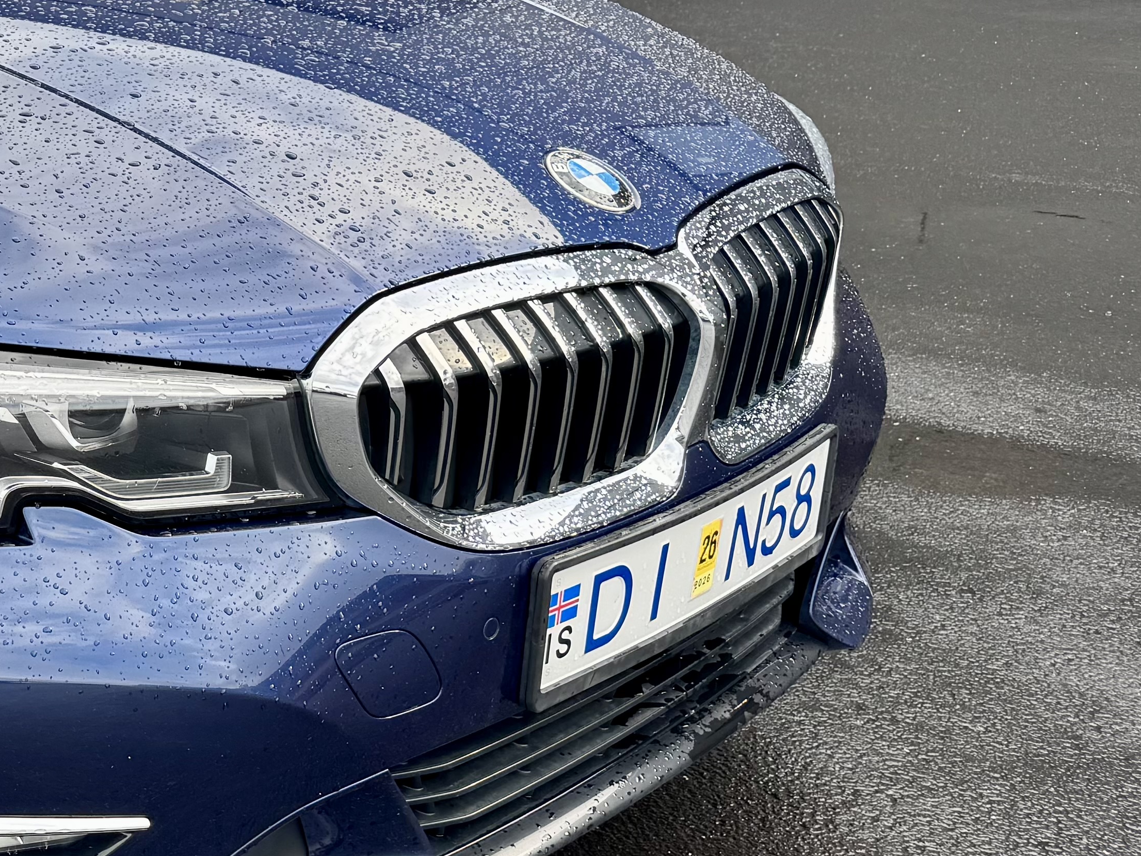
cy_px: 377
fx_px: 2044
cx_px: -213
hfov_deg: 27.6
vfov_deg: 23.6
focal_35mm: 62
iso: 80
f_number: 1.78
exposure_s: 1/782
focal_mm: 6.76
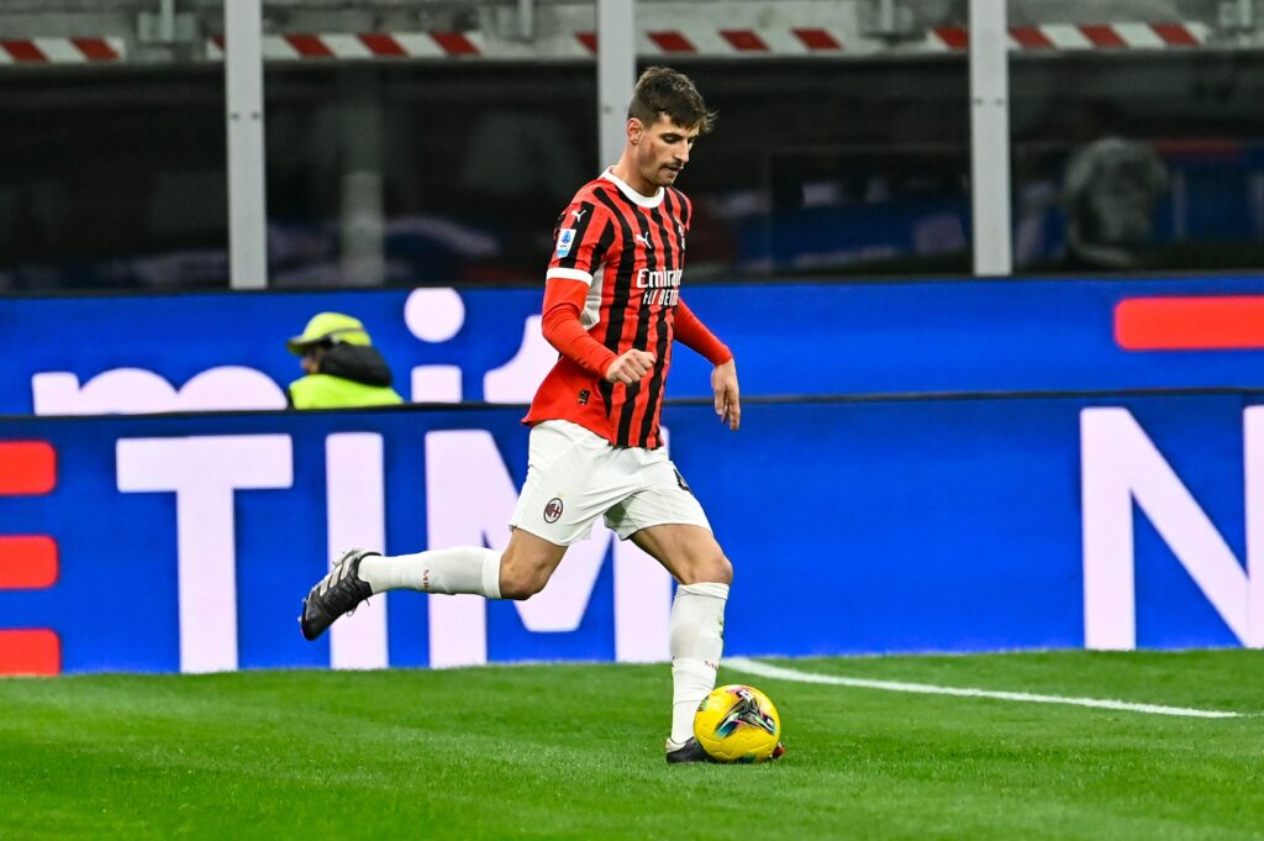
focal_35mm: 400
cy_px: 420
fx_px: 14033
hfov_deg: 5.2
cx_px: 632
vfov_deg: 3.4
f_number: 4.5
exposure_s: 1/800
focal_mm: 400
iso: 2000
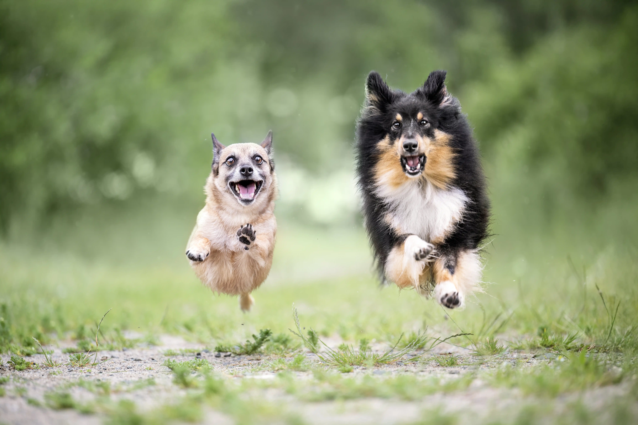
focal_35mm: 200
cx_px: 319
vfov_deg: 6.9
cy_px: 212
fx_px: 3544
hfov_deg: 10.3
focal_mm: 200
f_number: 2.8
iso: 640
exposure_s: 1/1000
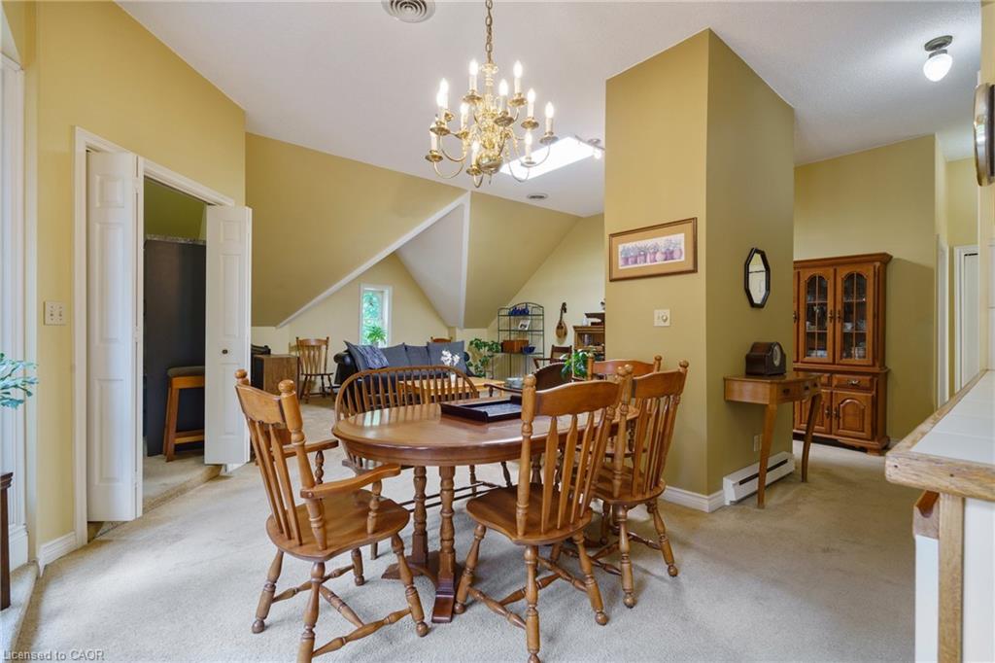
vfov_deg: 73.7
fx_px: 442
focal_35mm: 16
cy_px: 332
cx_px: 498
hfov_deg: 96.8
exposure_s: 1/1.25
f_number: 9
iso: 320
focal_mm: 16
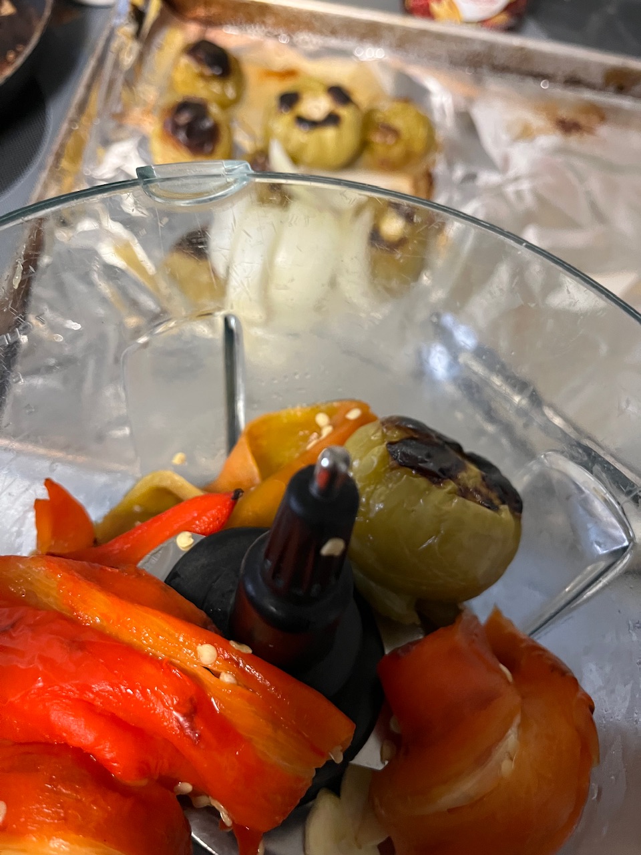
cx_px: 320
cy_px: 428
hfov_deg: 53.1
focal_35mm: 26
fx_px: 642
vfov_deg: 67.3
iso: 500
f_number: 1.6
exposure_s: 1/60
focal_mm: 5.1
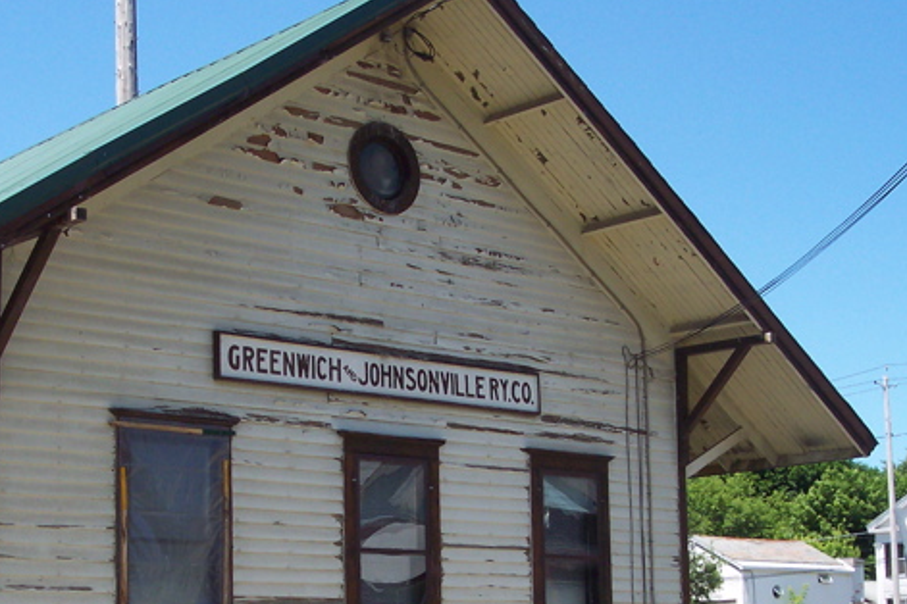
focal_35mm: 67
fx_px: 1688
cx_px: 313
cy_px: 440
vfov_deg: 20.2
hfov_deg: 29.9
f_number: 4.8
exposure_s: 1/500
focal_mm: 8
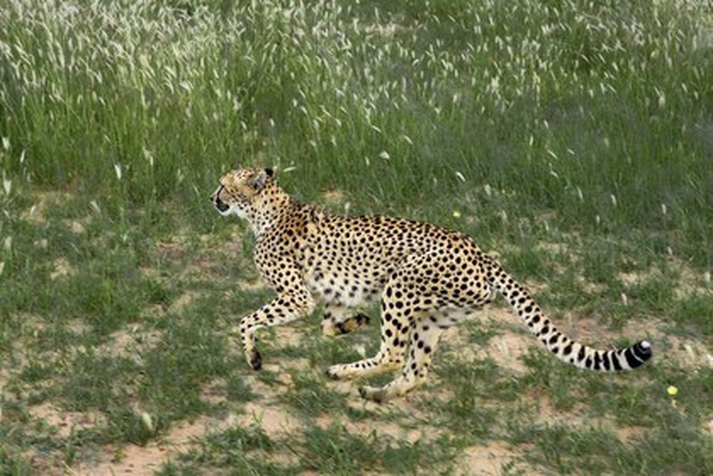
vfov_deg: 16.7
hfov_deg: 24.8
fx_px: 1624
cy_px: 238
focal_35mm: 82
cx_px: 356
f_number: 9
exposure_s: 1/800
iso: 800
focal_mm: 82
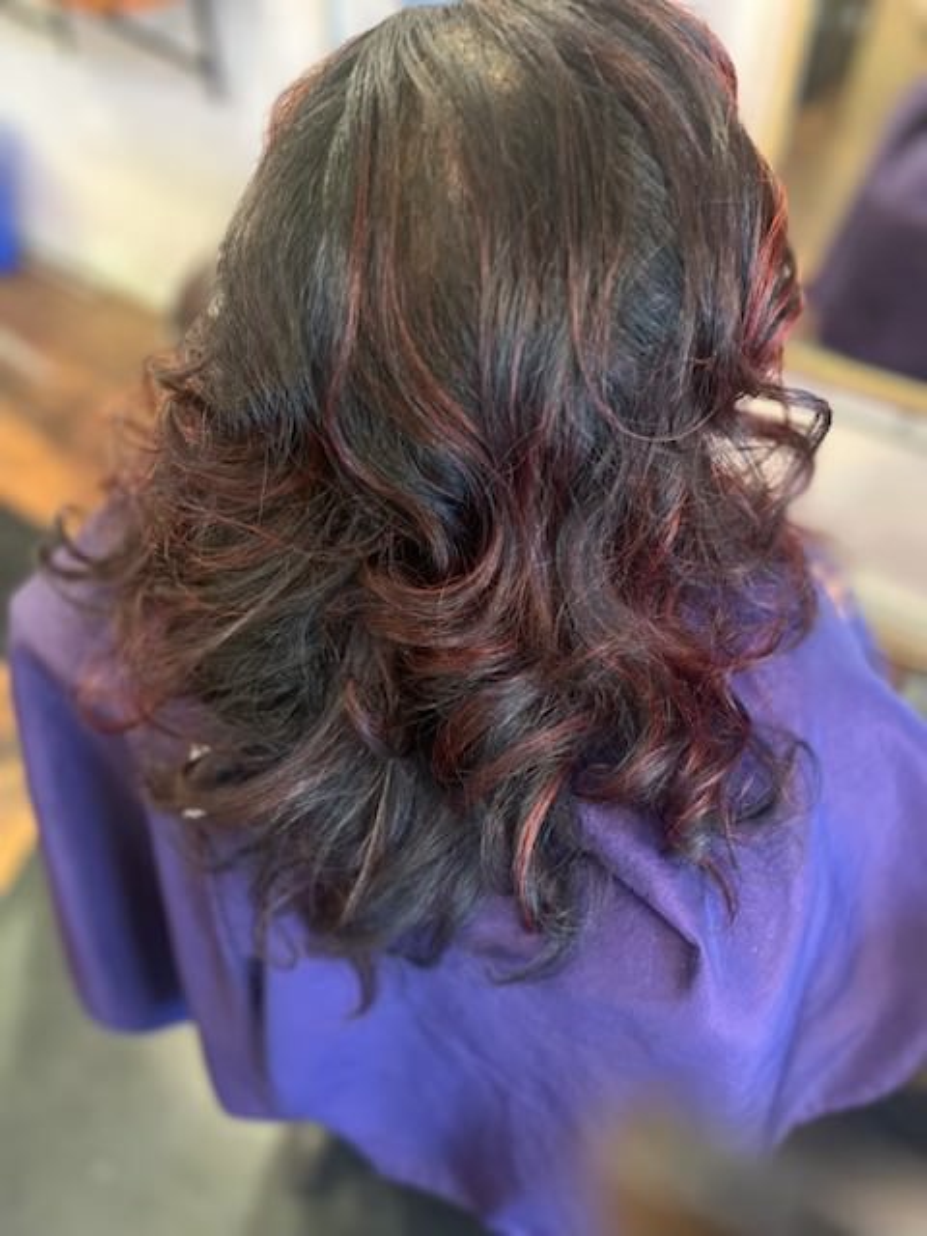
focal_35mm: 26
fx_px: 928
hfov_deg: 53.1
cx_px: 464
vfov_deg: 67.3
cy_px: 618
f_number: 1.6
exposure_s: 1/30
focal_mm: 5.1
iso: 640
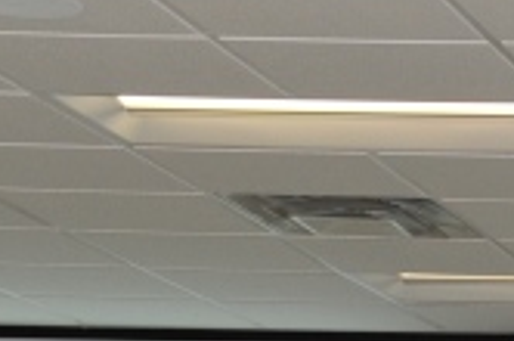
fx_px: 3434
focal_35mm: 241
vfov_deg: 5.4
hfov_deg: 7.8
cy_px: 990
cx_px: 1350
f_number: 5
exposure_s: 1/60
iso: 1000
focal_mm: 40
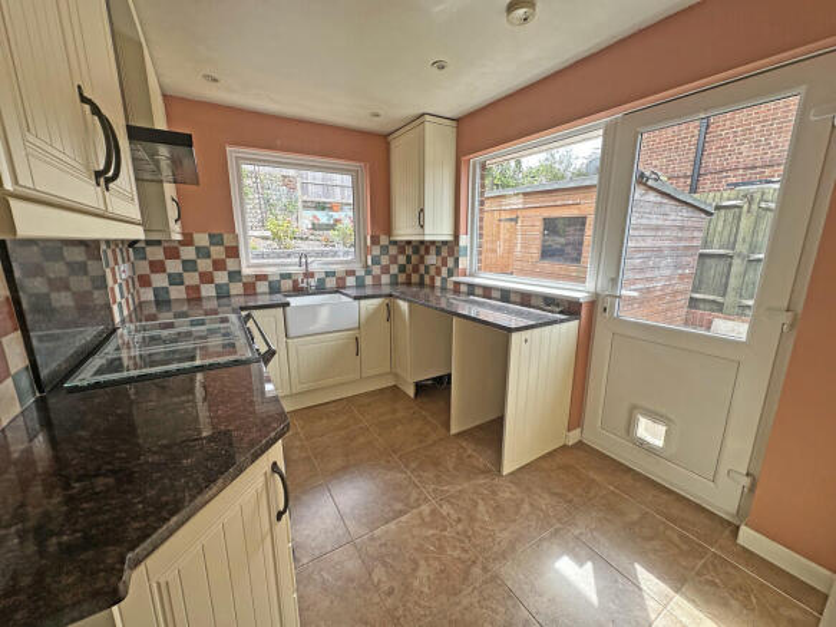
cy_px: 314
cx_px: 418
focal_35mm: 14
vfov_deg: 85.7
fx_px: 338
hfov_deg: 102.1
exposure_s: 1/113
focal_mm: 2.22
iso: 40
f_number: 2.2
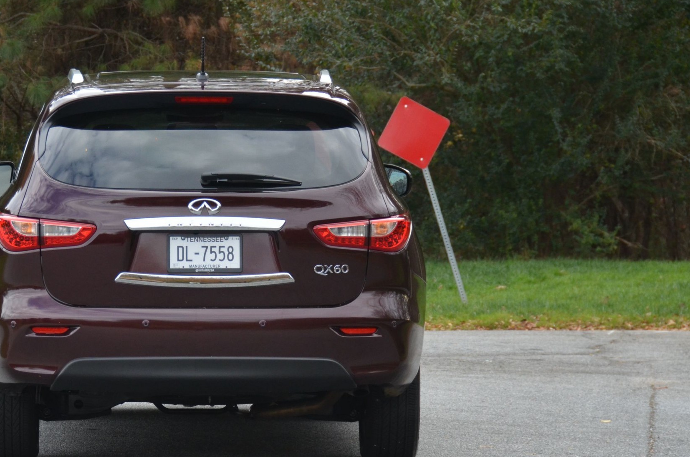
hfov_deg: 11.1
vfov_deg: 7.4
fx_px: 3558
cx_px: 210
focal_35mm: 186
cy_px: 242
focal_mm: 82
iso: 800
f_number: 5
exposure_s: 1/800
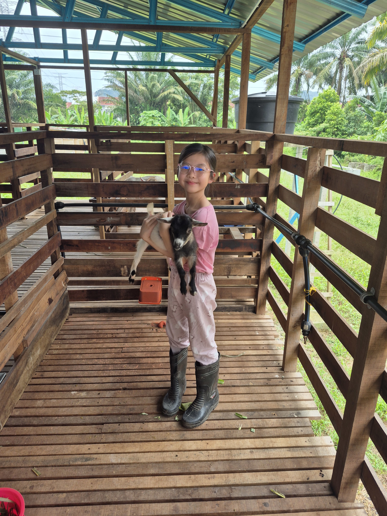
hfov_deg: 58.9
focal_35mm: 23
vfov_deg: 73.9
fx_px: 343
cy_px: 258
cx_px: 194
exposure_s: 1/201
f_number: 1.8
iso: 25
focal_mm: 5.4
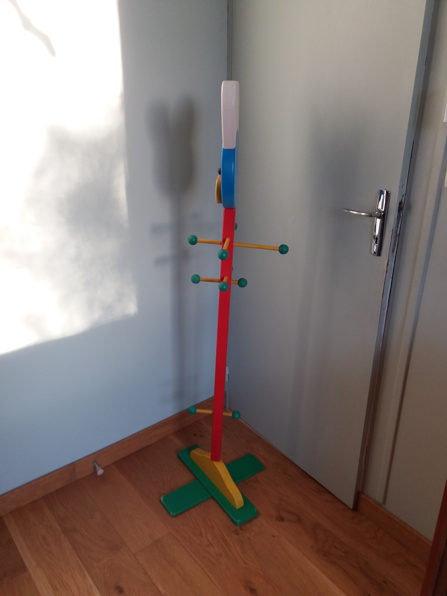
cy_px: 298
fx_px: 482
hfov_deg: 49.7
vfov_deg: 63.4
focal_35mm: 28
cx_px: 224
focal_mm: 3.7
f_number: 1.9
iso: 80
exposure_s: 1/50
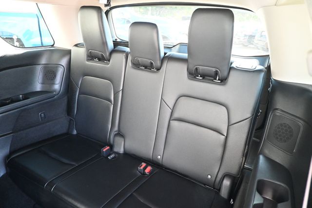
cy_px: 104
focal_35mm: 24
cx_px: 156
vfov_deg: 53.1
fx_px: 208
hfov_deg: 73.8
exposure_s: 1/60
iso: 3600
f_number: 3.5
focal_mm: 16
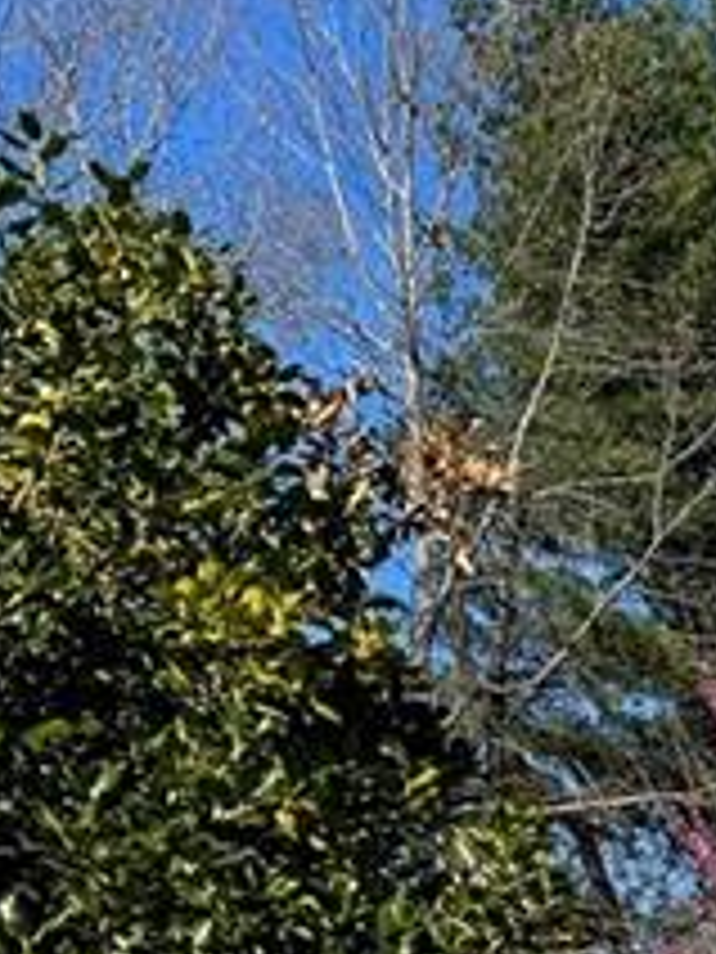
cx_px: 1054
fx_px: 2592
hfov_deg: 14.7
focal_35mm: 94
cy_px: 1256
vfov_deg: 19.2
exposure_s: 1/6211
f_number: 1.5
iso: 50
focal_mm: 5.7
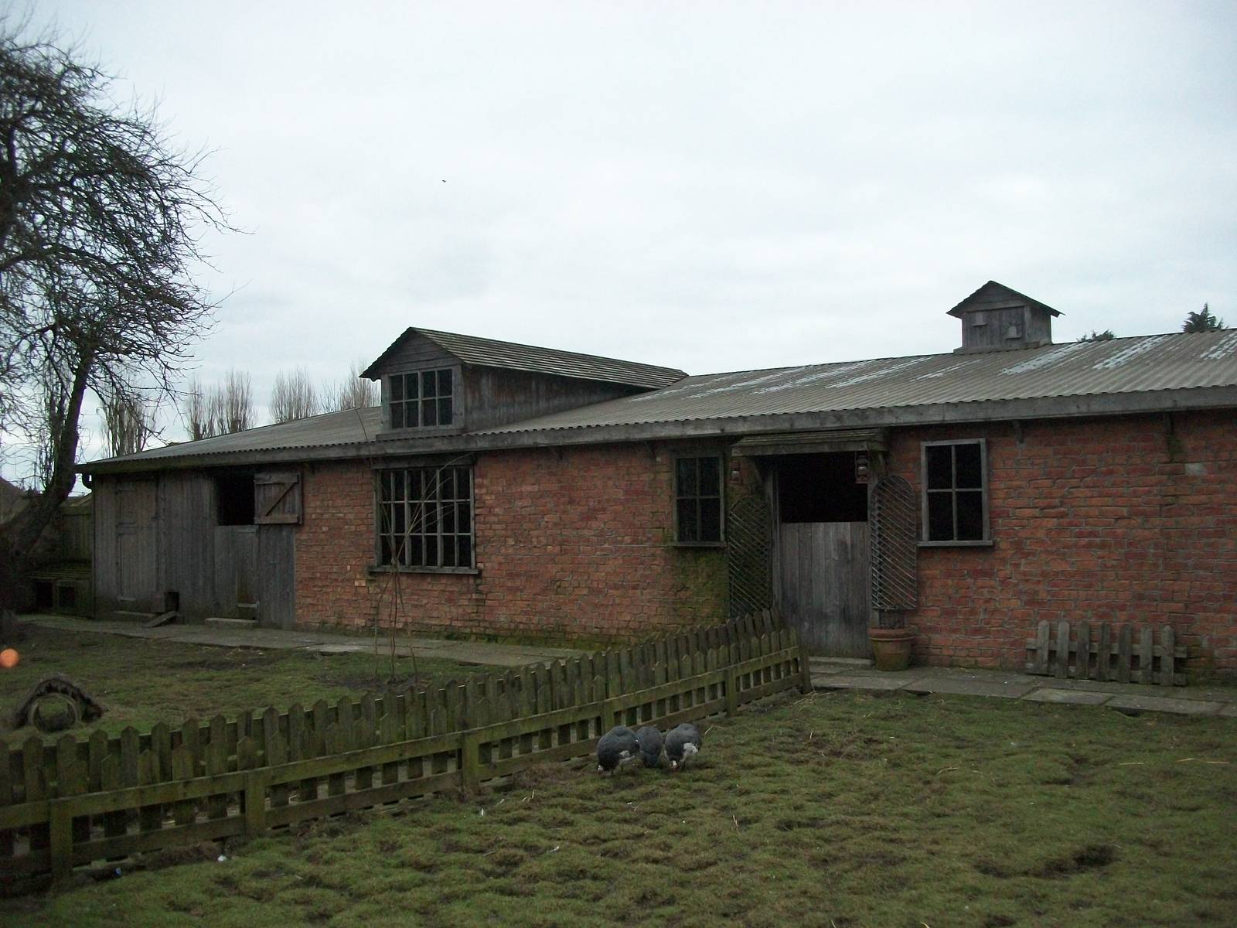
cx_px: 618
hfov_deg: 56.8
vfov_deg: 44.2
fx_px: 1144
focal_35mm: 32
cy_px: 464
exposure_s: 1/500
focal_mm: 5.7
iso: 323
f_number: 2.9
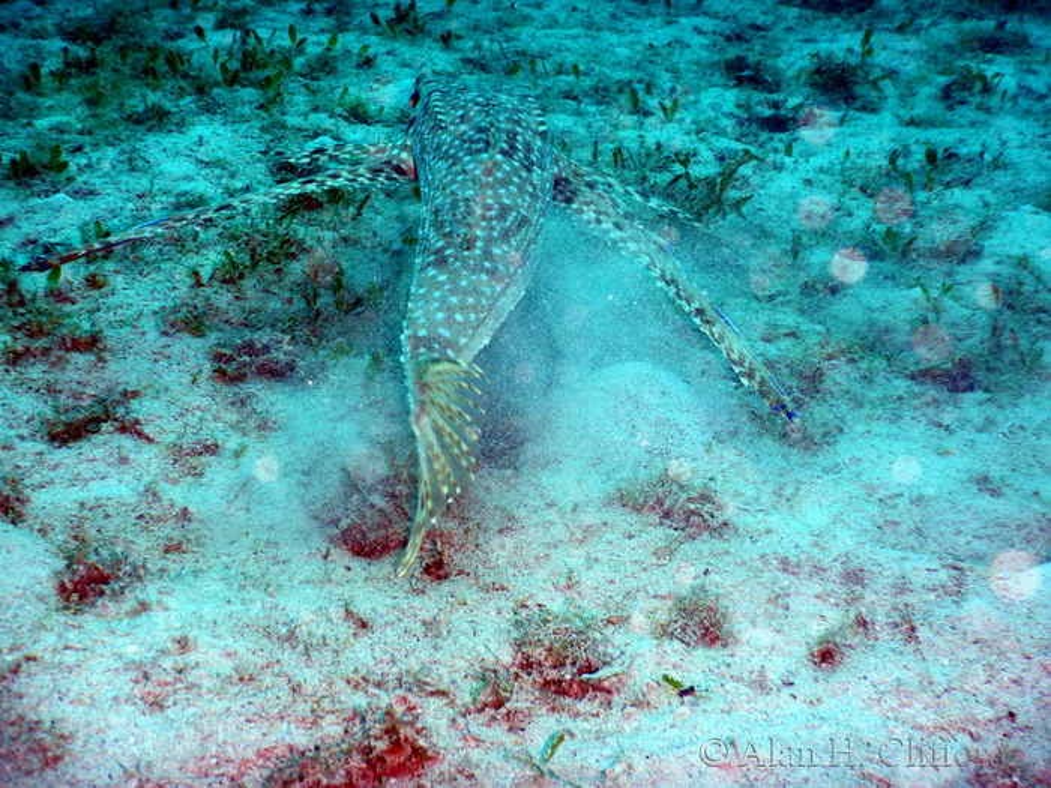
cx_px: 526
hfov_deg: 42.9
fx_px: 1336
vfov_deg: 32.9
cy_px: 394
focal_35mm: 44
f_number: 4.3
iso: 125
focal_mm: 7.8
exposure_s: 1/125
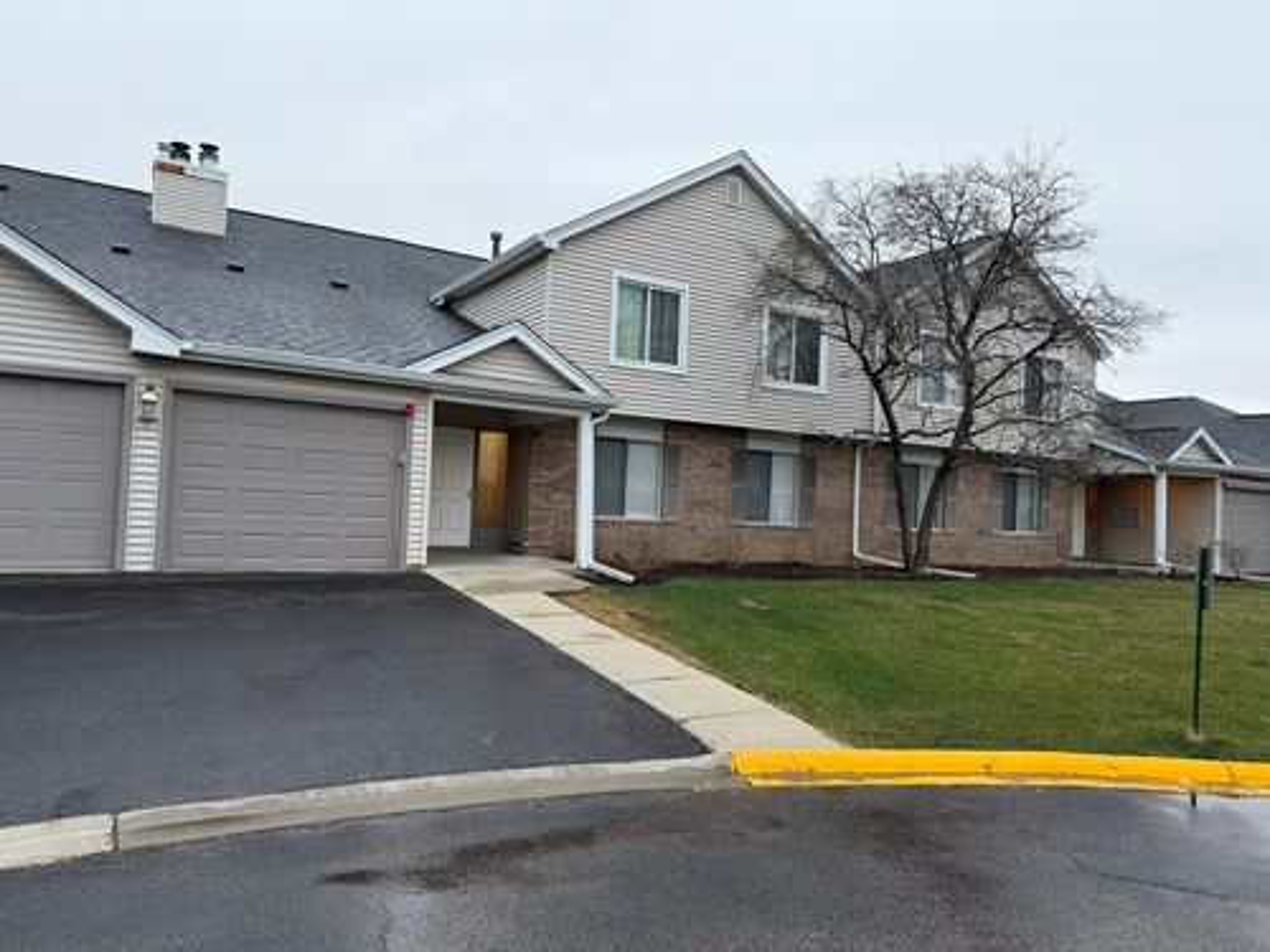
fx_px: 881
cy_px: 476
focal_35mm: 24
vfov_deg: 56.8
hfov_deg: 71.6
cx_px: 635
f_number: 1.78
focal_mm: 6.76
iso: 200
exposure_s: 1/106
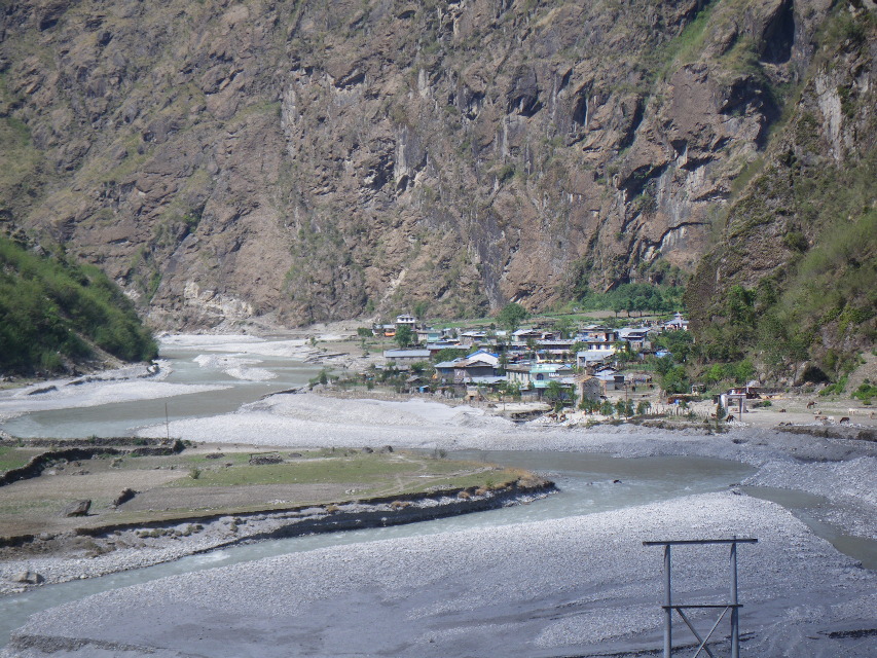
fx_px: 2914
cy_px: 329
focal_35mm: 115
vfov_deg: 12.9
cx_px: 438
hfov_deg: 17.1
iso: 50
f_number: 5.2
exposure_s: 1/200
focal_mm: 20.6
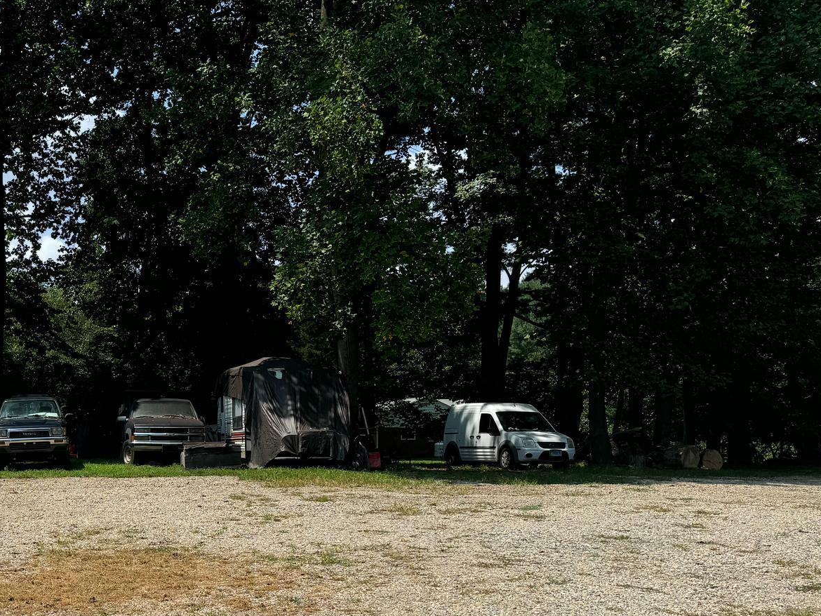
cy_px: 471
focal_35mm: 42
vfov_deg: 33.6
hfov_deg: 42.8
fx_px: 996
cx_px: 167
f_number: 1.78
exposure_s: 1/5814
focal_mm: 6.76
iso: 80
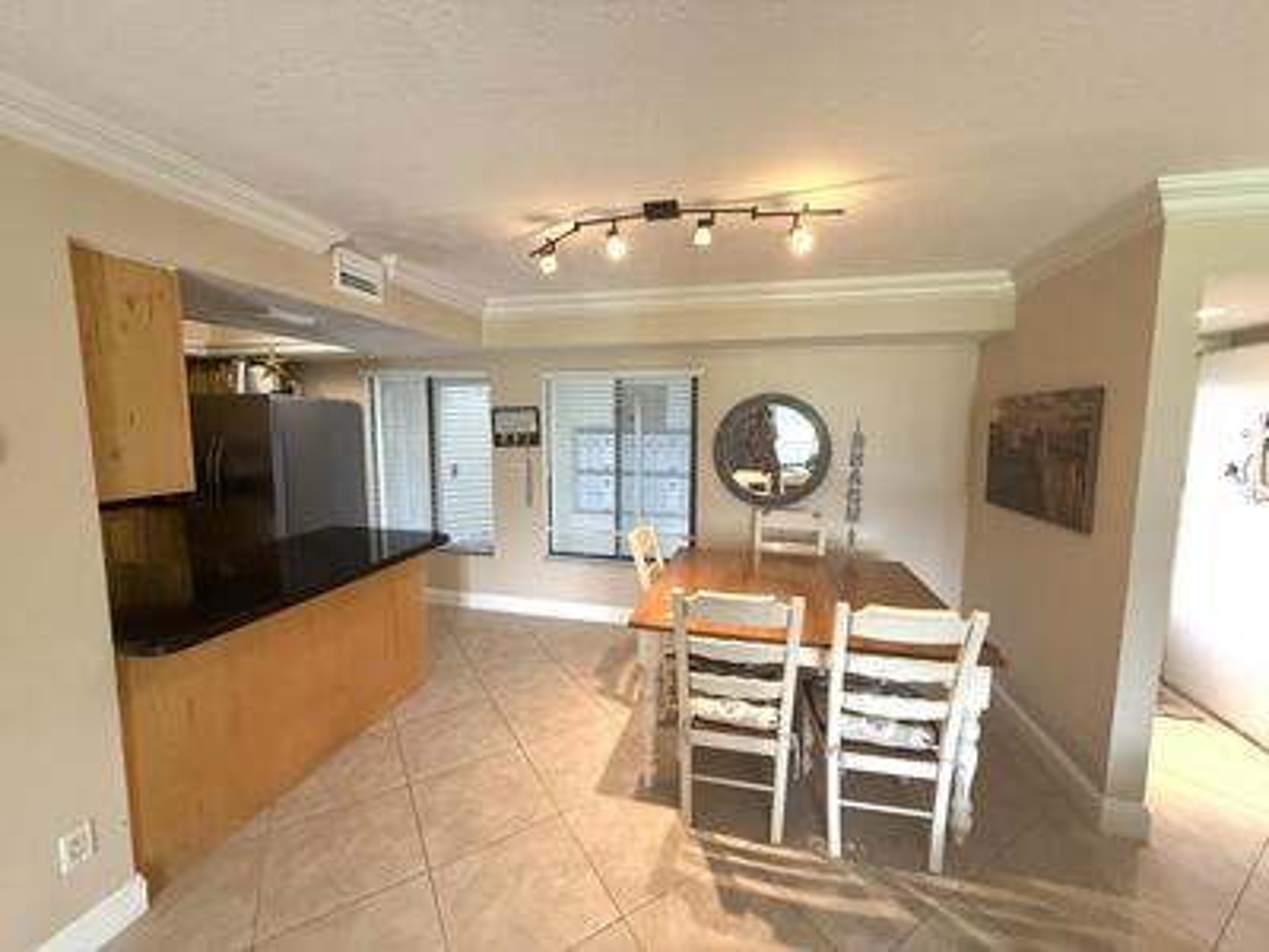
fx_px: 513
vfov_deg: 85.7
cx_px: 634
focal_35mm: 14
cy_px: 476
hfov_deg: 102.1
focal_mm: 2.22
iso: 400
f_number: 2.2
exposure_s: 1/120
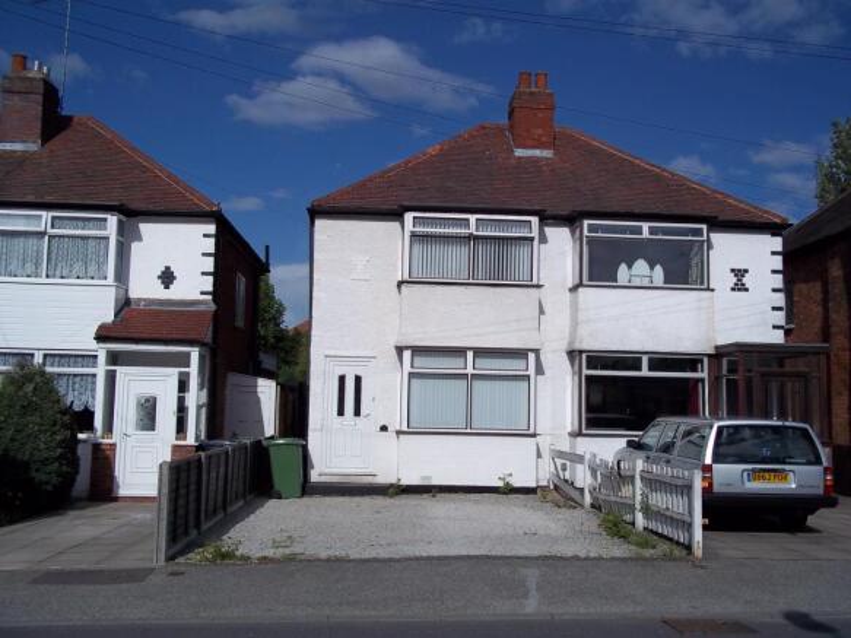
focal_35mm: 36
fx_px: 885
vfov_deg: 39.6
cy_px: 319
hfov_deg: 51.4
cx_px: 426
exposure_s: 1/640
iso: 80
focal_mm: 6.5
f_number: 8
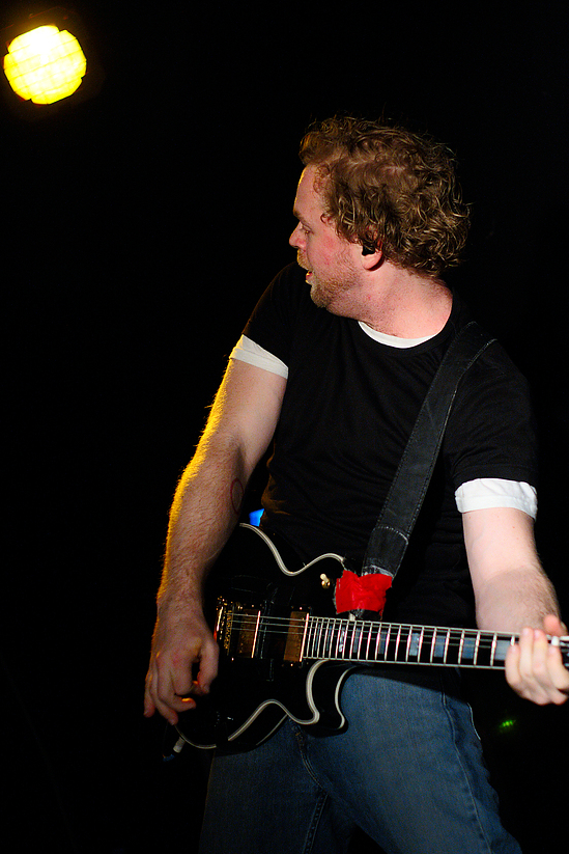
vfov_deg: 24.8
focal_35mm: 82
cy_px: 418
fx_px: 1943
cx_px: 285
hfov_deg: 16.7
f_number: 2.2
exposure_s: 1/250
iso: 500
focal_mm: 50
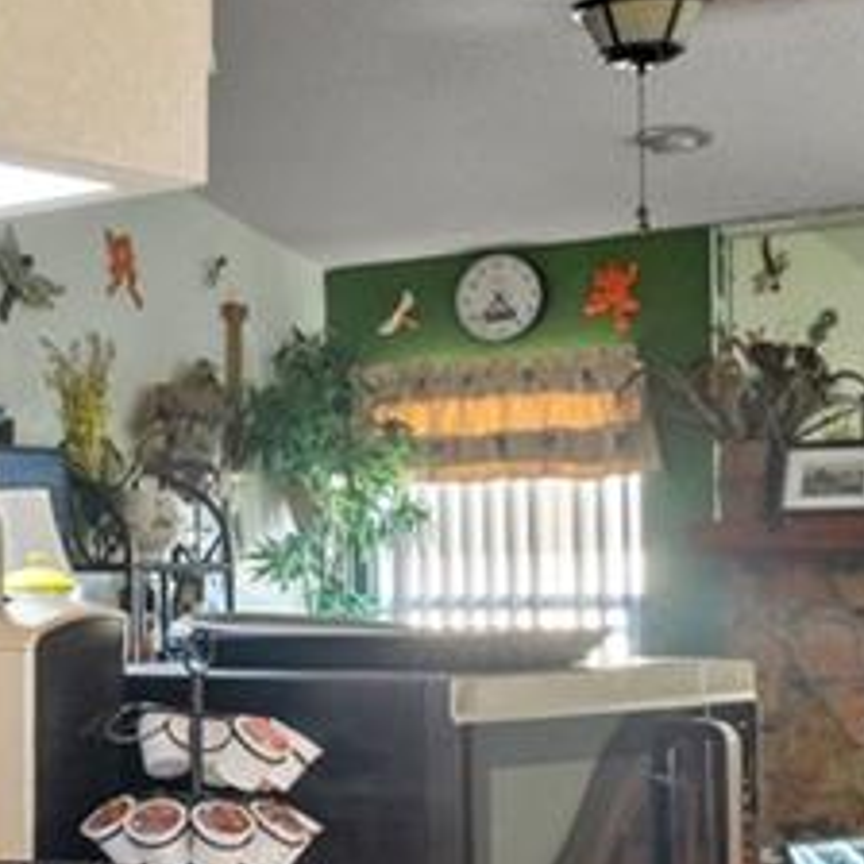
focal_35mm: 91
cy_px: 552
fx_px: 2570
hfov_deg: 15.4
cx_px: -841
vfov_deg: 19.0
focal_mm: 10
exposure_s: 1/2
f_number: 7.1
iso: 400
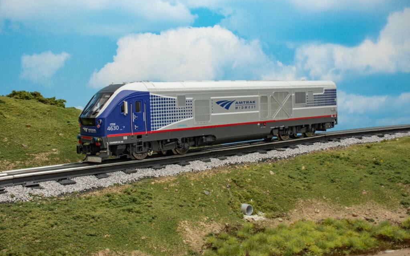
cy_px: 127
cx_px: 205
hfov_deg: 43.5
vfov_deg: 28.0
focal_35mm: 46
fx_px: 514
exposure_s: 1/160
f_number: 25
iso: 100
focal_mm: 30
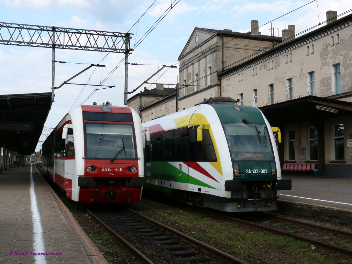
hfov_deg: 42.9
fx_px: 447
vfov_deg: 32.9
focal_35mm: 44
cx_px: 176
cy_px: 132
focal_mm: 9.3
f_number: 5
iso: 100
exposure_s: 1/200
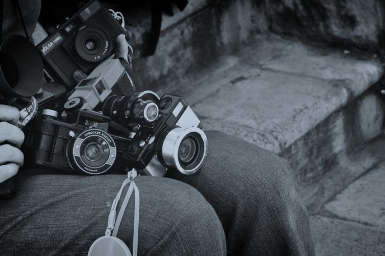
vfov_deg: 11.2
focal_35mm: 122
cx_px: 174
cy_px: 112
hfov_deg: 16.8
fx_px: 1303
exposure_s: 1/200
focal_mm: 70
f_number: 10
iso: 400
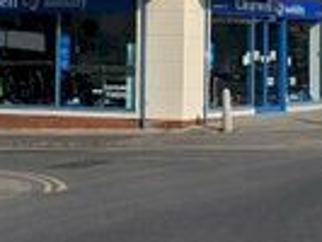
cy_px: -35
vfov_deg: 10.3
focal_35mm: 142
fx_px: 1322
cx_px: 199
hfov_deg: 13.9
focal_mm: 4.44
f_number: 1.8
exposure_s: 1/4695
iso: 57
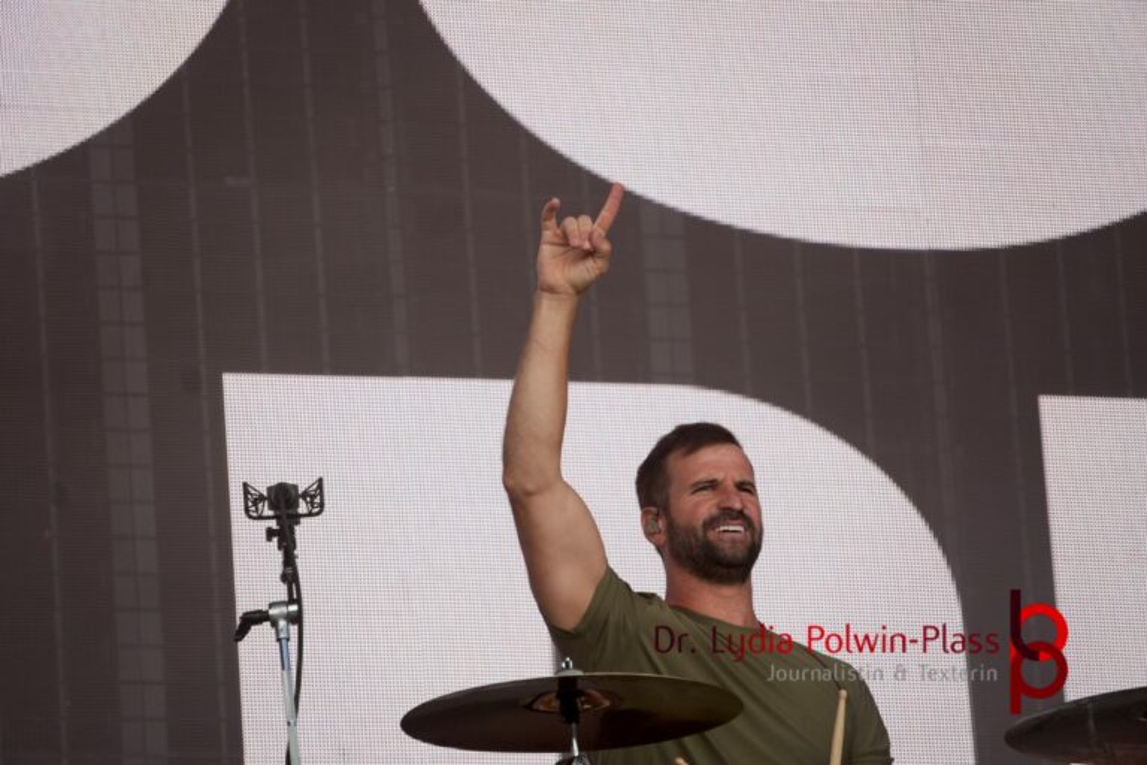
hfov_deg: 7.3
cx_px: 574
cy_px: 382
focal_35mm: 282
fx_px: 8984
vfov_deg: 4.9
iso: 200
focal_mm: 188
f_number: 6.3
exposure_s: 1/320
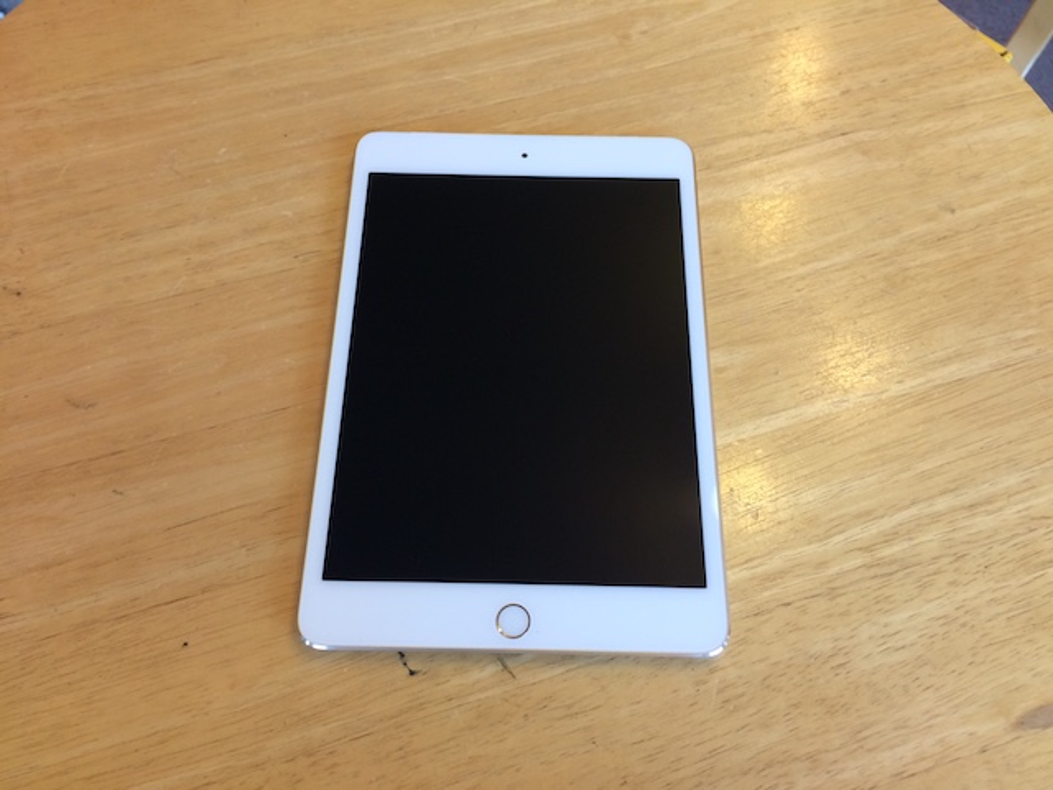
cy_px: 395
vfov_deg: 48.2
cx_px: 526
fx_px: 882
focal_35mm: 29
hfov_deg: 61.7
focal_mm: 4.15
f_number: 2.2
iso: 40
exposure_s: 1/30
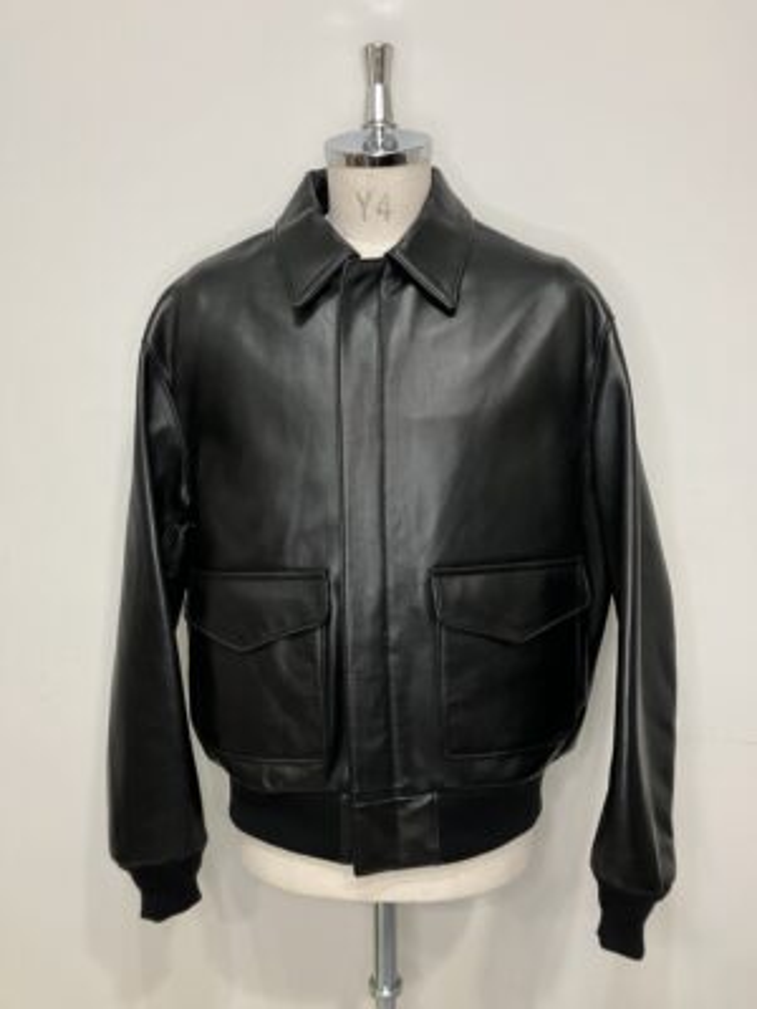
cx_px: 378
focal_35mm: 28
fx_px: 816
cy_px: 504
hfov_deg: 49.7
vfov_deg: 63.4
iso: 100
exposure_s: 1/50
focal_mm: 3.99
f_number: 1.8
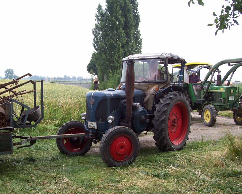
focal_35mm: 44
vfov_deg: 34.1
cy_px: 102
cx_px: 106
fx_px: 315
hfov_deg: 41.9
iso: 80
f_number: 2.7
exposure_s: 1/363
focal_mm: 5.6
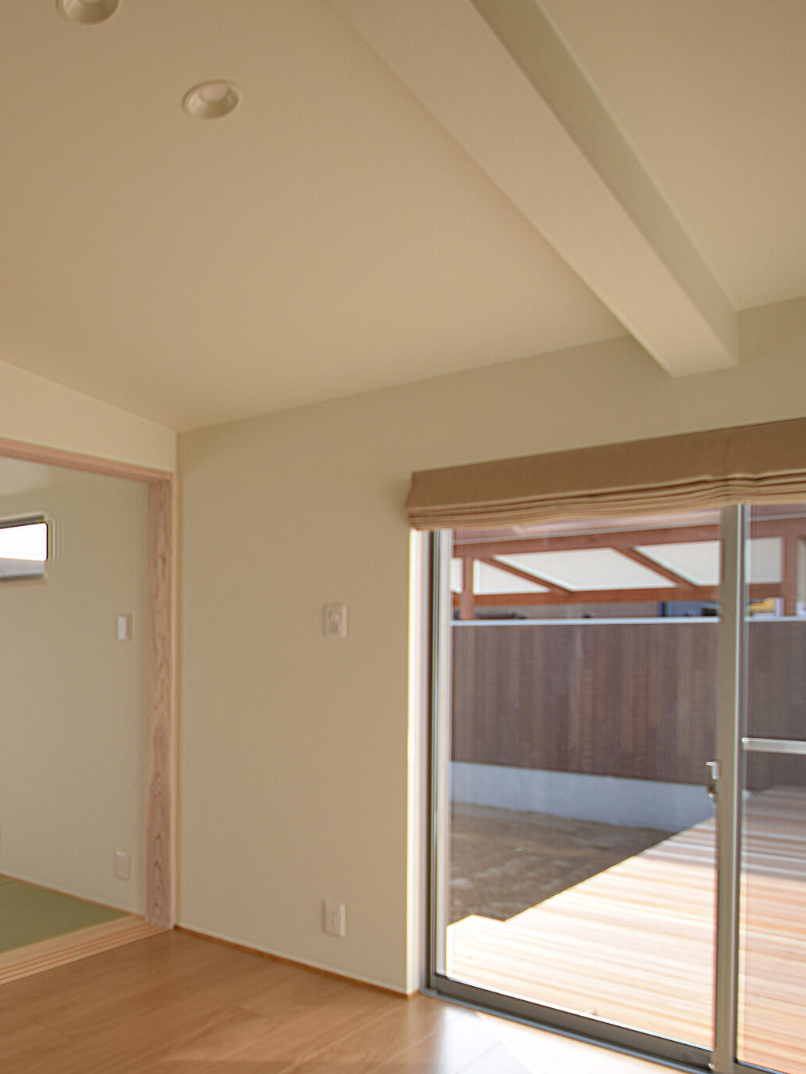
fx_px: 838
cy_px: 610
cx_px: -71
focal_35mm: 27
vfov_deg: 65.0
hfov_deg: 41.4
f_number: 3.5
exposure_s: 1/200
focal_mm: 10
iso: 100
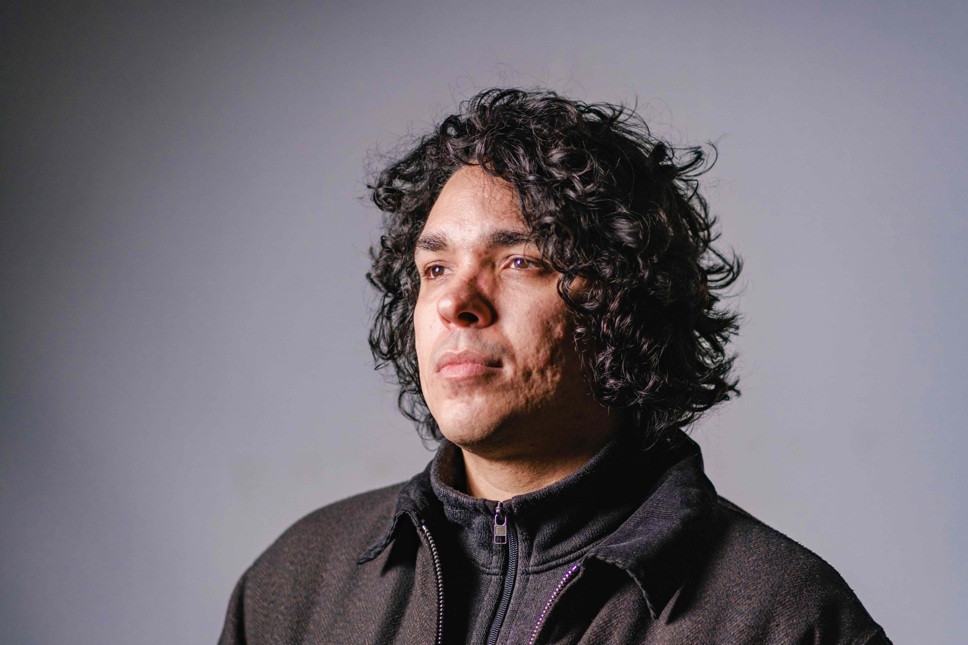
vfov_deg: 10.7
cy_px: 322
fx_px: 3442
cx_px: 484
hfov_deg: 16.0
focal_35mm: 128
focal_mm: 85
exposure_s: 1/320
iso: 400
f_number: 1.8
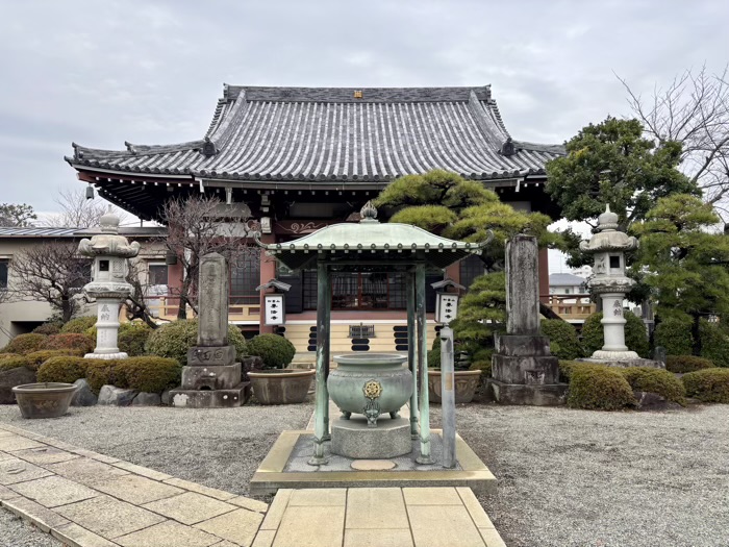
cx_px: 364
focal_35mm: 26
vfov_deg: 53.1
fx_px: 548
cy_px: 274
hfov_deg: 67.3
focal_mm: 5.96
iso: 50
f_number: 1.6
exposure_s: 1/641
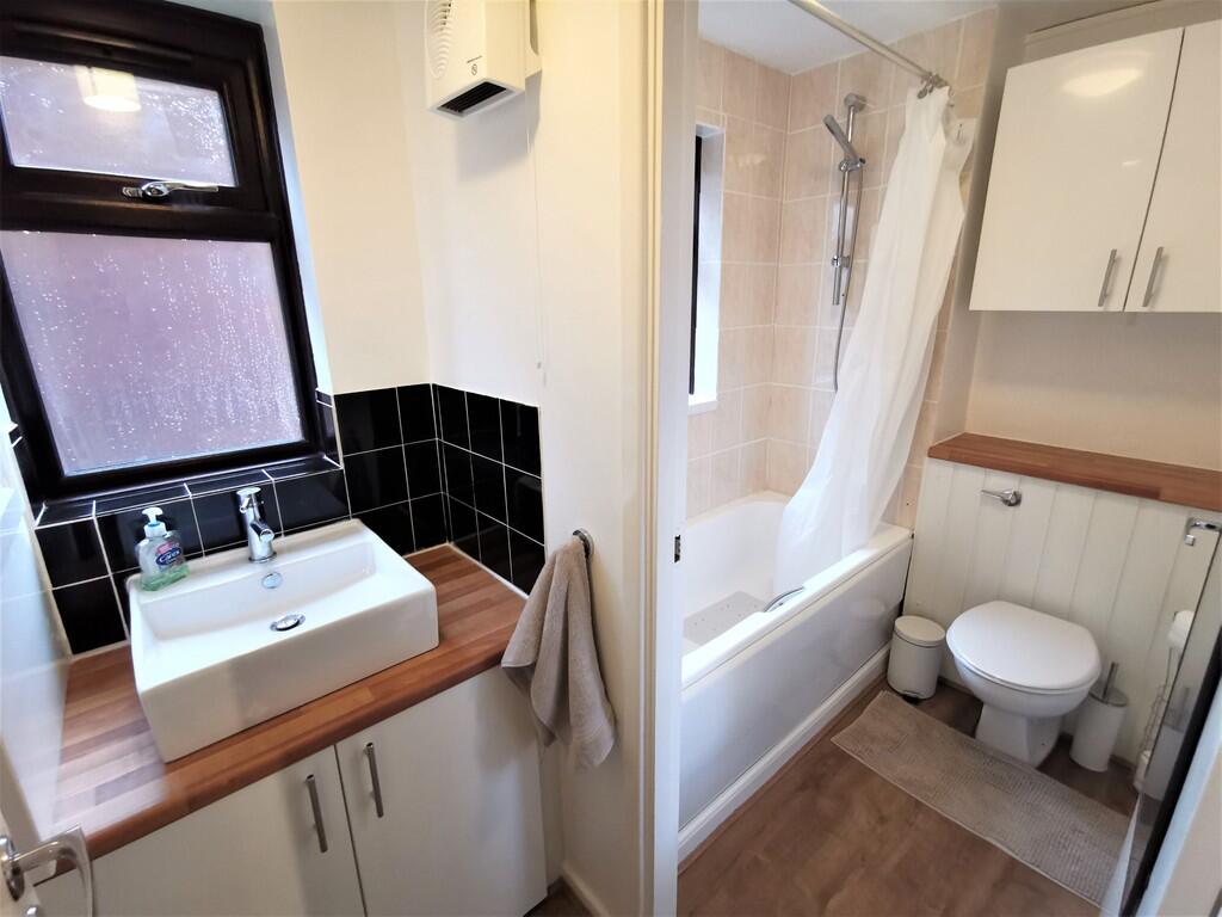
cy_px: 458
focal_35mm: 16
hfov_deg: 94.5
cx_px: 611
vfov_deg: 78.1
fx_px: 565
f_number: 2.2
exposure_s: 1/50
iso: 400
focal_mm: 3.95
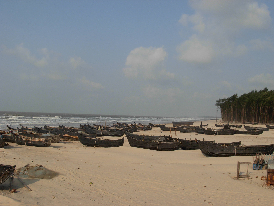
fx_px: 301
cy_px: 103
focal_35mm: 38
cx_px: 137
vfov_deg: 37.7
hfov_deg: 49.0
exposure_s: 1/724
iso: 79
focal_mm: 6.3
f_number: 4.9
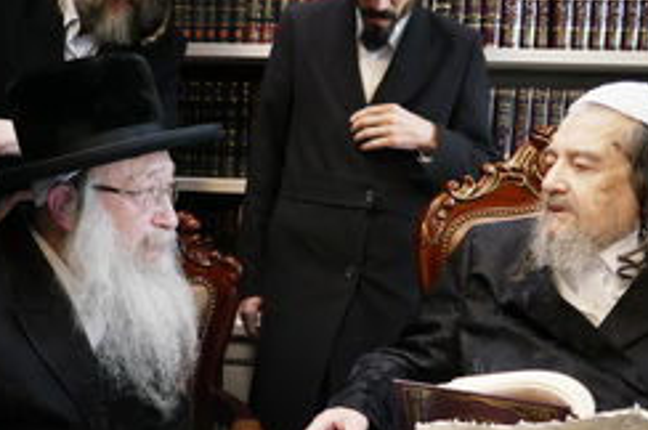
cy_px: 265
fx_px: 737
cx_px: 324
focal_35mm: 41
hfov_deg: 47.5
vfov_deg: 32.4
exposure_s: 1/60
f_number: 2.8
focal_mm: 9.1
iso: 500
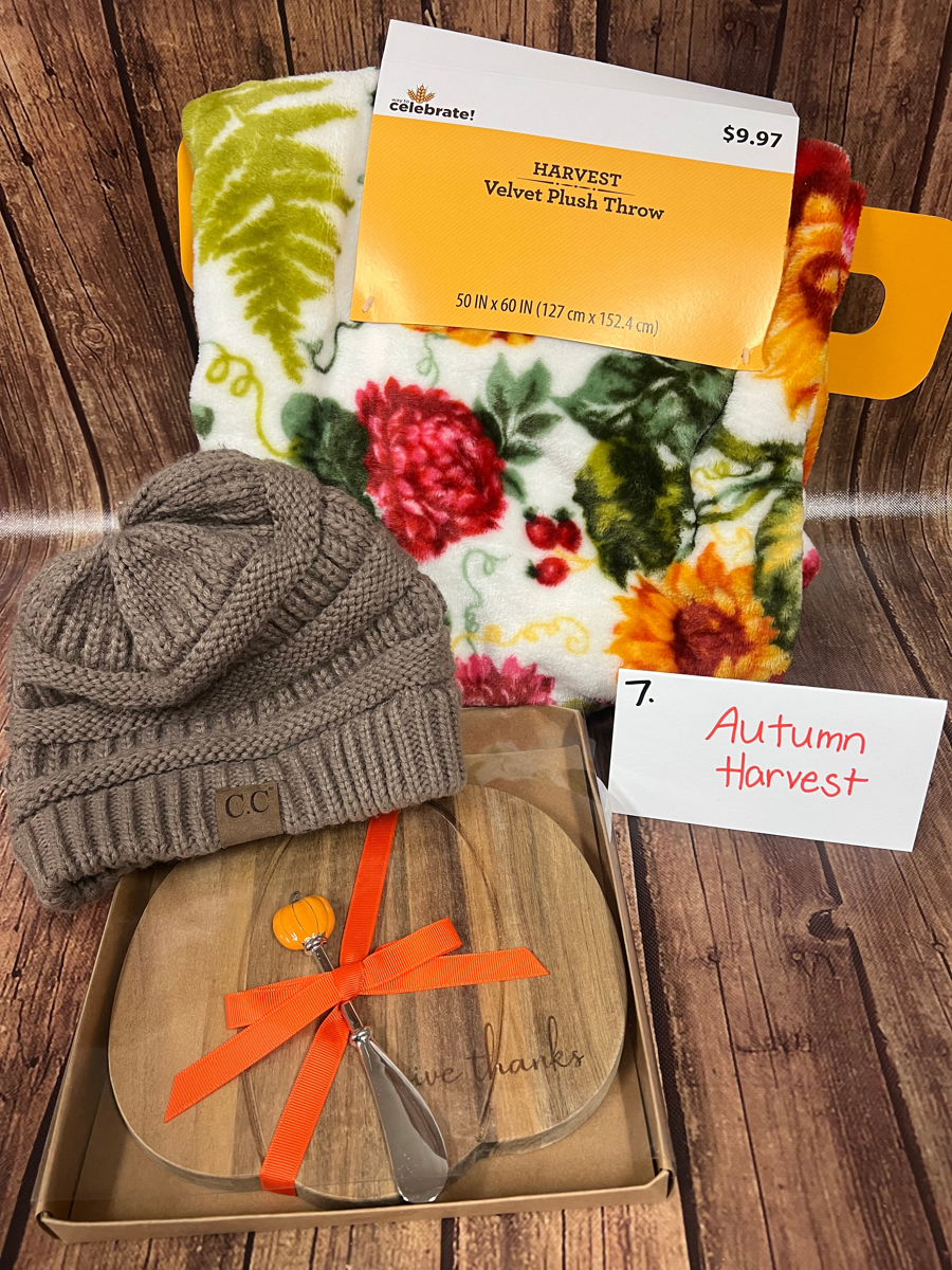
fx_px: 953
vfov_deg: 67.3
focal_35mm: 26
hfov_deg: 53.1
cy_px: 635
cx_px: 476
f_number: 1.5
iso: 160
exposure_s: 1/60
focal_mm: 5.7
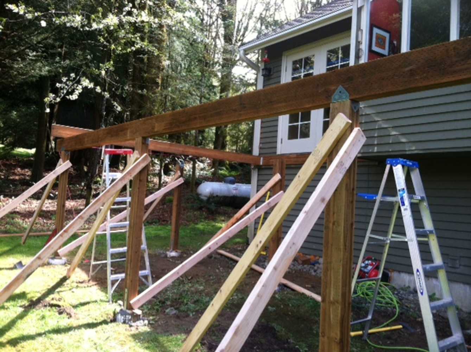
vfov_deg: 40.6
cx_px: 236
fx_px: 476
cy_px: 176
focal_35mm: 35
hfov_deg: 52.7
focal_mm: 3.85
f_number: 2.8
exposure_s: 1/120
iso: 80
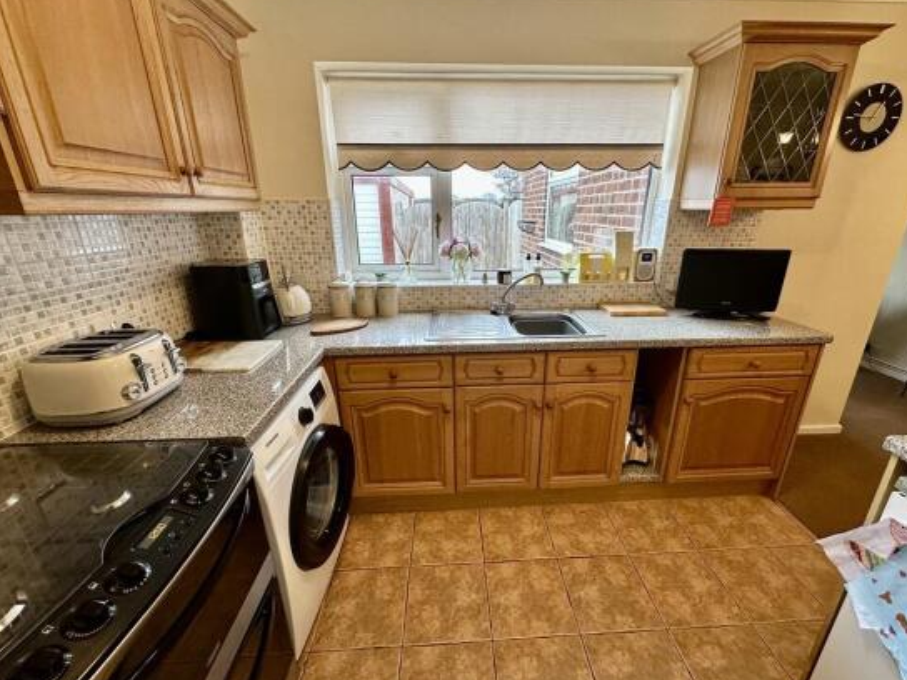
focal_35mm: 15
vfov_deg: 81.7
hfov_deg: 98.1
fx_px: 393
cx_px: 469
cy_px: 344
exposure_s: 1/100
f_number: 2.2
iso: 125
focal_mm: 2.22
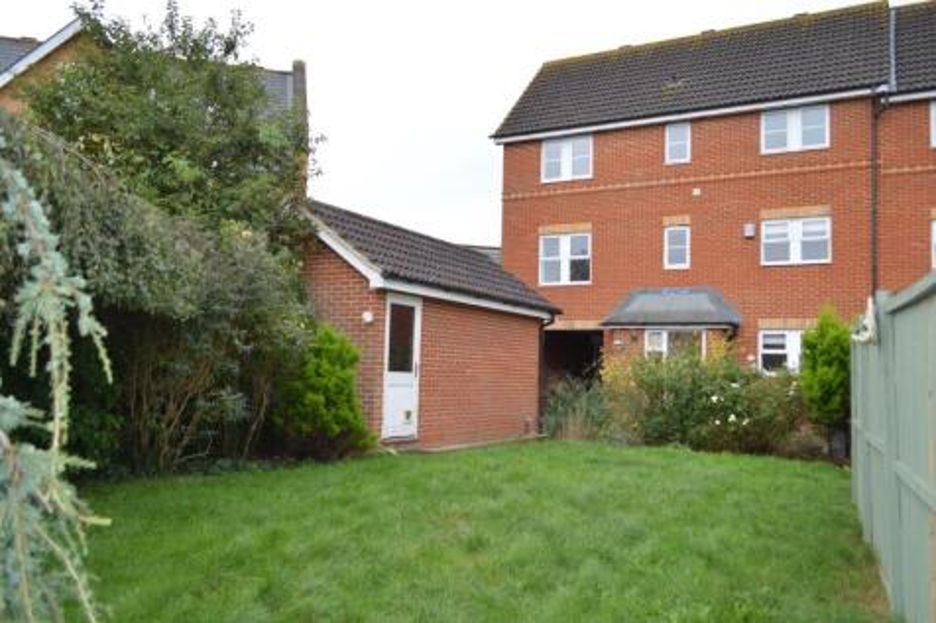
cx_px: 468
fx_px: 702
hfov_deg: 67.4
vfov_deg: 47.9
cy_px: 312
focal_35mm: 27
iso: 100
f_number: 4
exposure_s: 1/160
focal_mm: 18
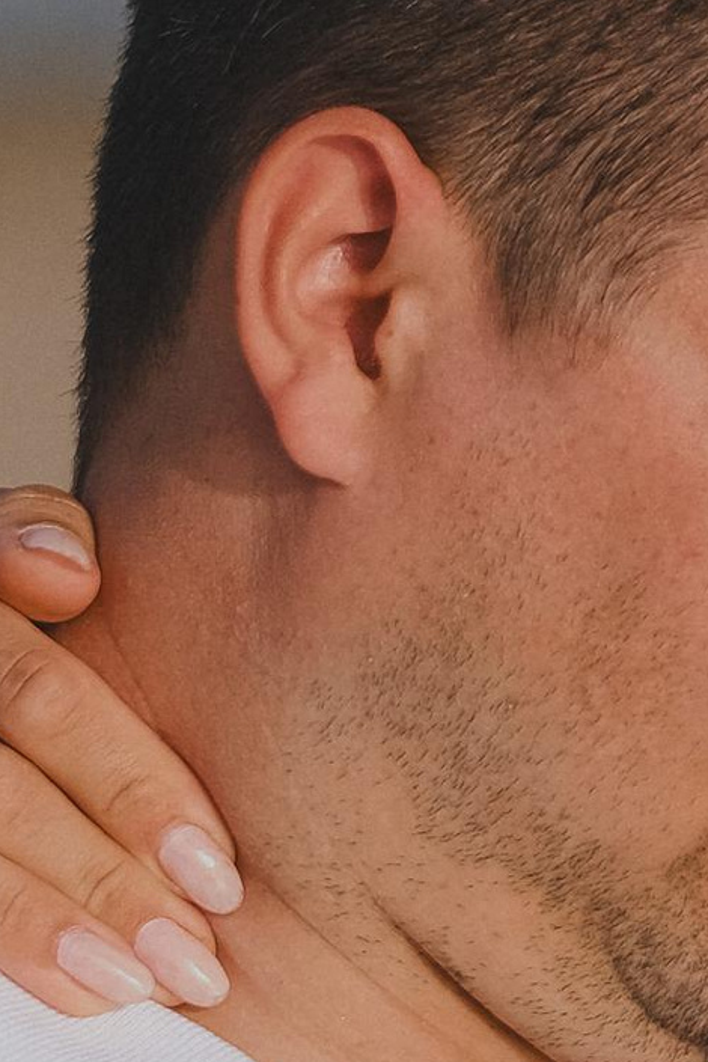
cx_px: 946
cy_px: 1556
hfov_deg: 1.9
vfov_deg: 2.8
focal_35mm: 735
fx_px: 21681
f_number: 2
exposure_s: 1/4000
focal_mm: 90
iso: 160
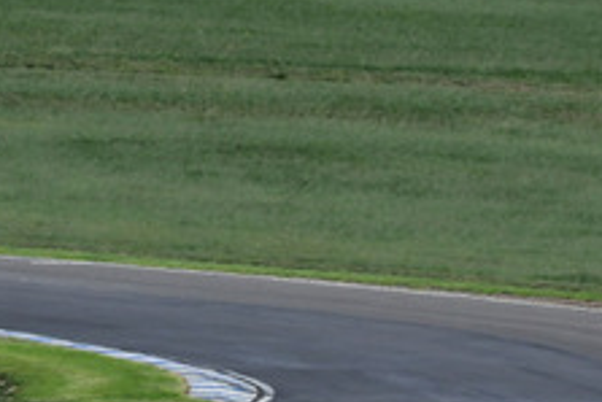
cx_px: 548
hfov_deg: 1.2
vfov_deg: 0.8
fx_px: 27876
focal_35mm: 1666
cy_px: 596
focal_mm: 310
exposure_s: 1/640
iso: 320
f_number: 10
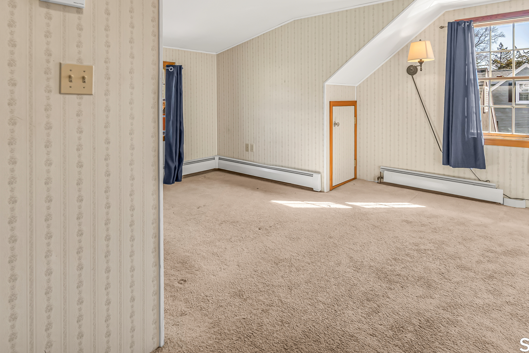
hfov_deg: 81.2
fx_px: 309
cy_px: 110
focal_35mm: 21
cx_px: 259
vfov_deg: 57.8
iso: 250
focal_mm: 10
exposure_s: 1/400
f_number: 4.5
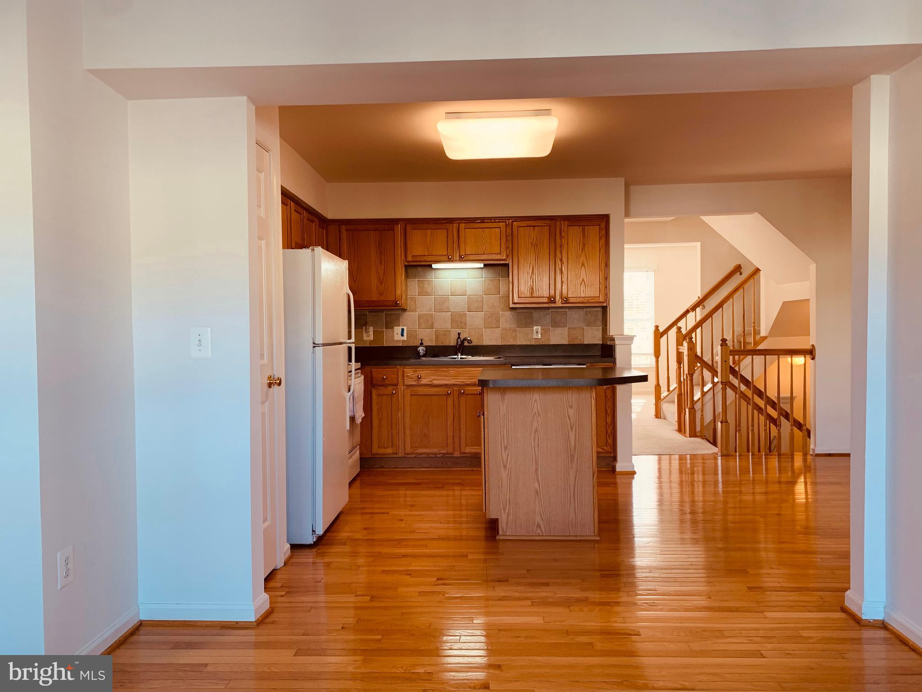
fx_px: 693
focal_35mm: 26
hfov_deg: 67.3
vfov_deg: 53.1
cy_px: 346
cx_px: 461
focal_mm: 4.25
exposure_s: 1/60
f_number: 1.8
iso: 50
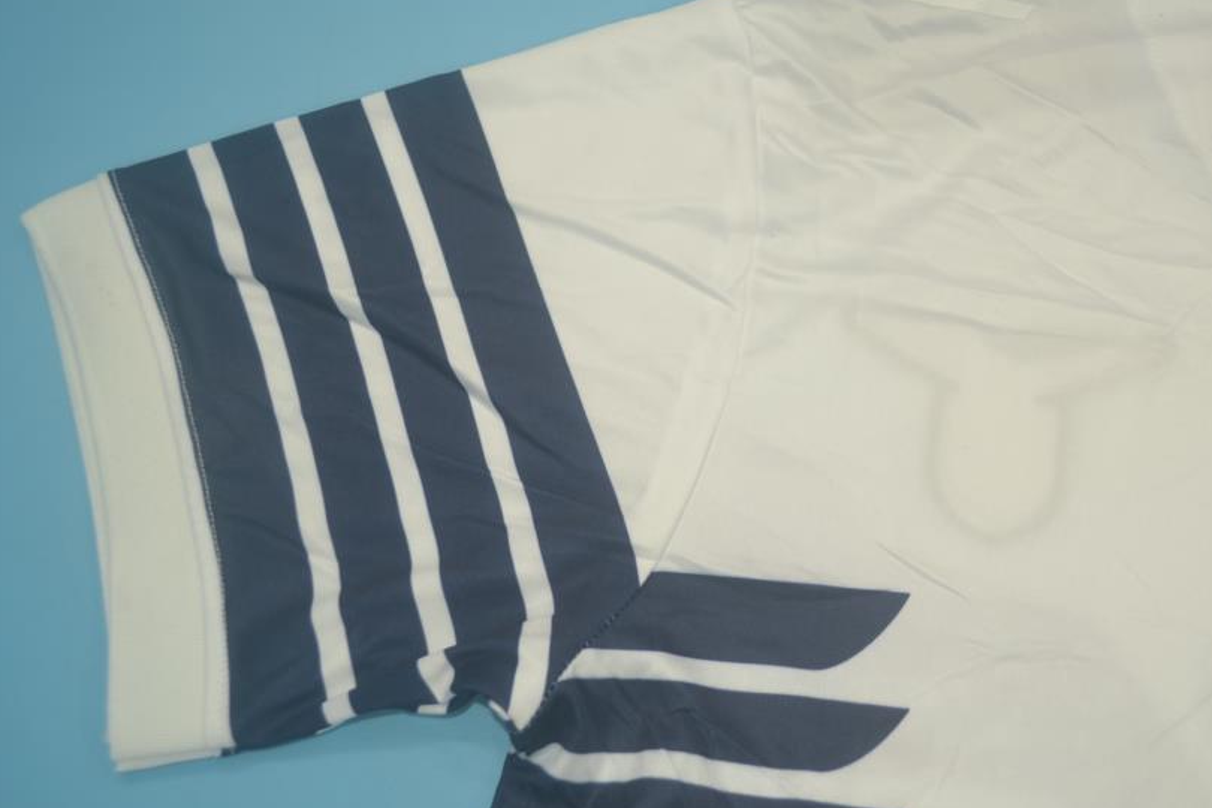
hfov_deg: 47.7
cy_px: 335
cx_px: 798
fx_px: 1347
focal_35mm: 40
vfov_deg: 33.3
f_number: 3.8
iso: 200
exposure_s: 1/200
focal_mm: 20
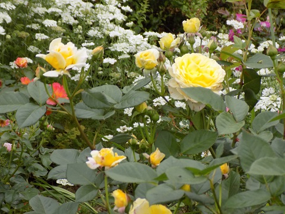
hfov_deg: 14.9
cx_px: 142
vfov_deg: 11.2
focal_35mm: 132
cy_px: 107
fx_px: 1087
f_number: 5
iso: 220
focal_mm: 23.4
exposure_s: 1/30
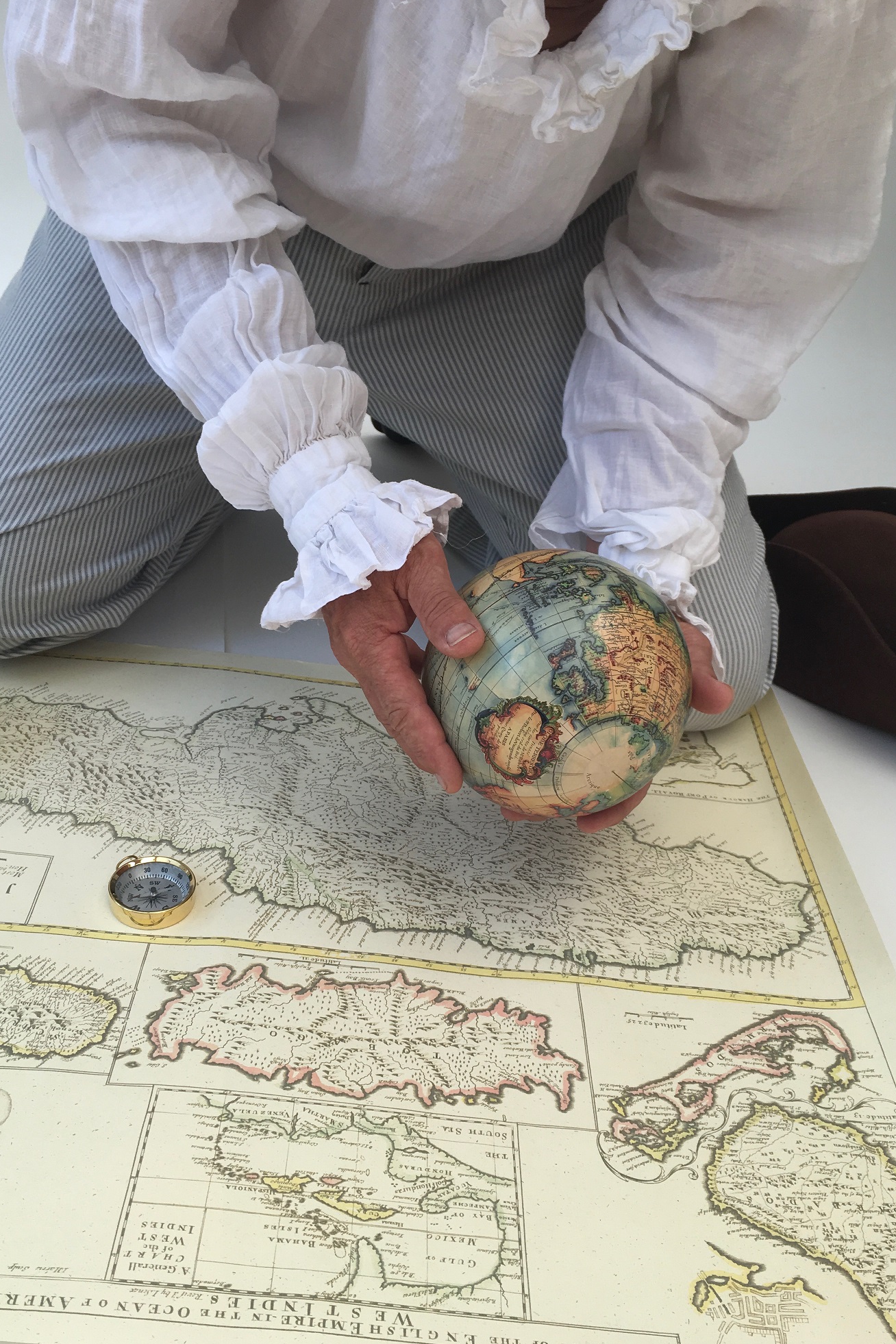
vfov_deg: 60.3
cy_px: 689
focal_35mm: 31
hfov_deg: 42.3
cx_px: 425
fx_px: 1157
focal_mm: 4.15
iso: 25
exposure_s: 1/100
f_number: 2.2
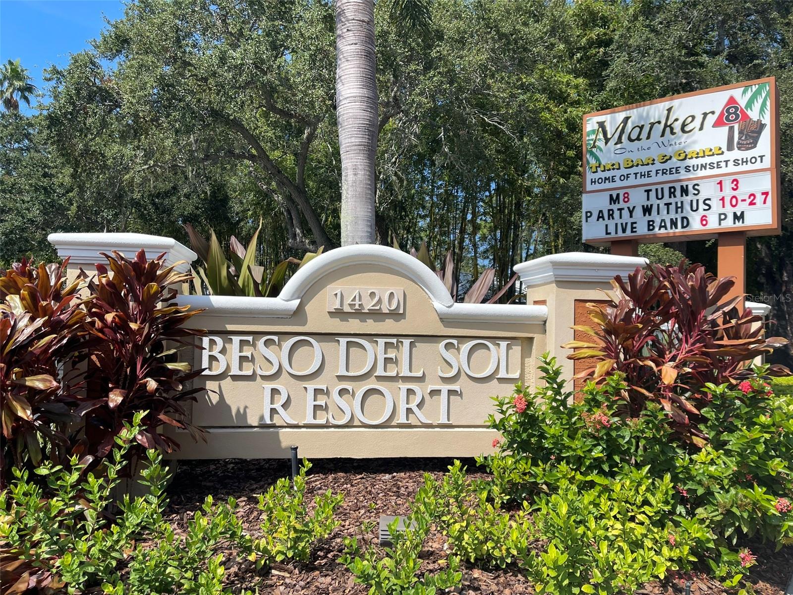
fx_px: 573
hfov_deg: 69.4
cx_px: 396
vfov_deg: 54.9
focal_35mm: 25
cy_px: 298
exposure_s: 1/3344
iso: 32
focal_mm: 5.1
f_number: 1.6
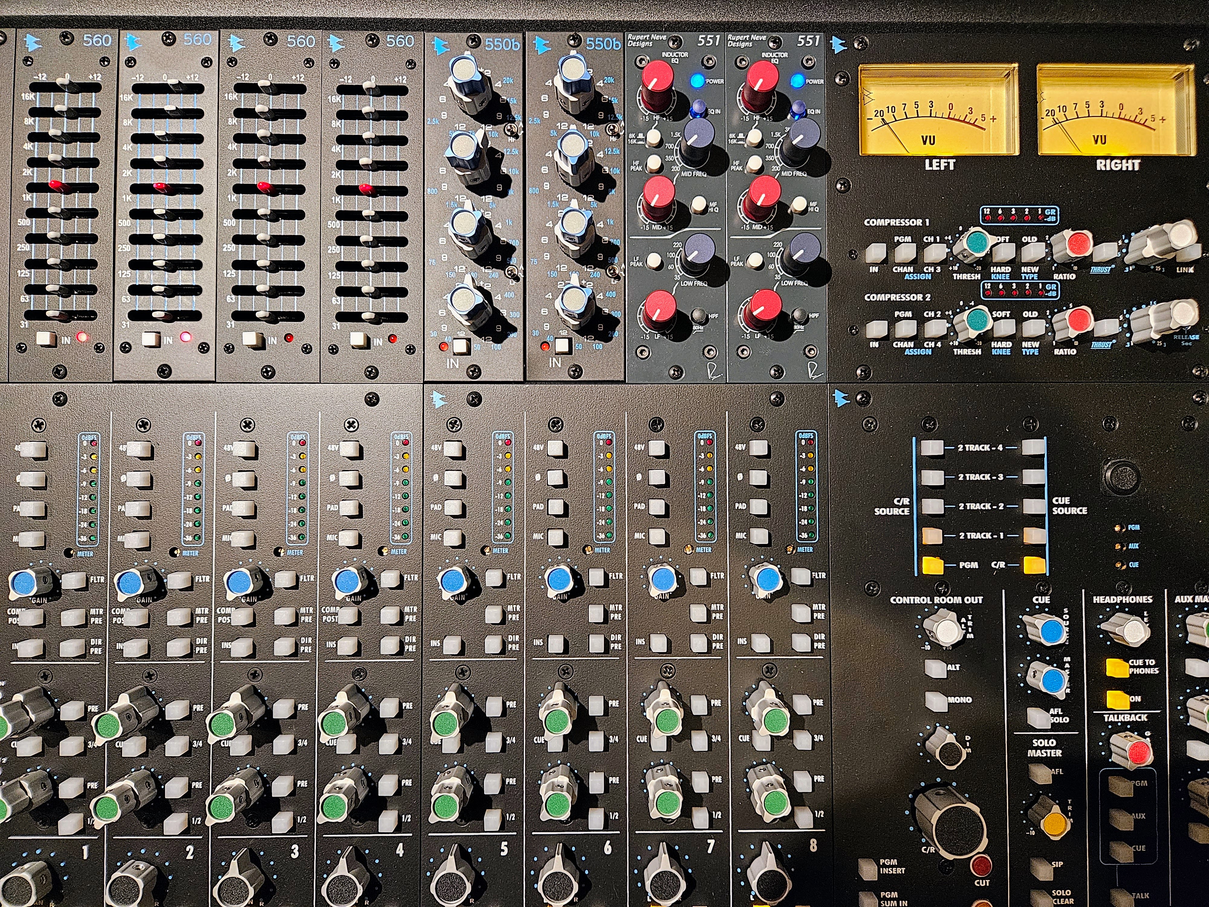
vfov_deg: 58.9
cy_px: 454
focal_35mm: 23
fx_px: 803
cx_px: 604
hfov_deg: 73.9
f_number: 1.8
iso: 640
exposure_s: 1/120
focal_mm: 5.4
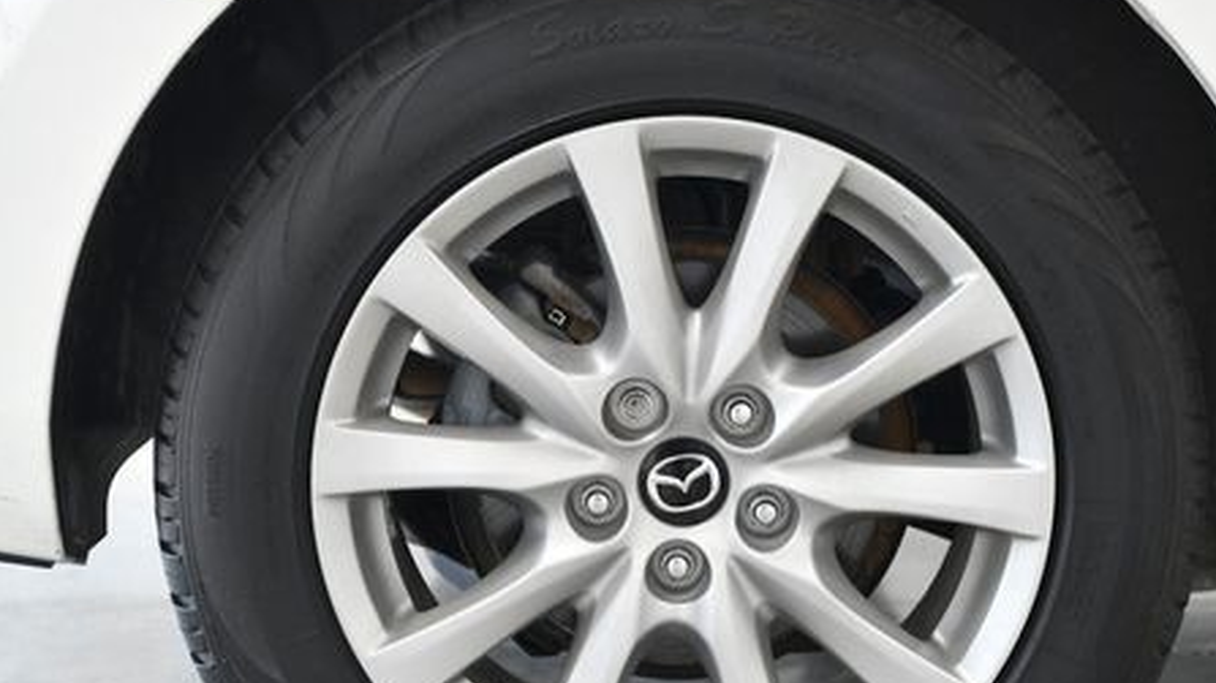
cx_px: 683
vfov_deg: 15.4
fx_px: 2514
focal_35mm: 78
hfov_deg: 27.2
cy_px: 453
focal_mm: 52
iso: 1000
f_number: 4.5
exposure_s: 1/400
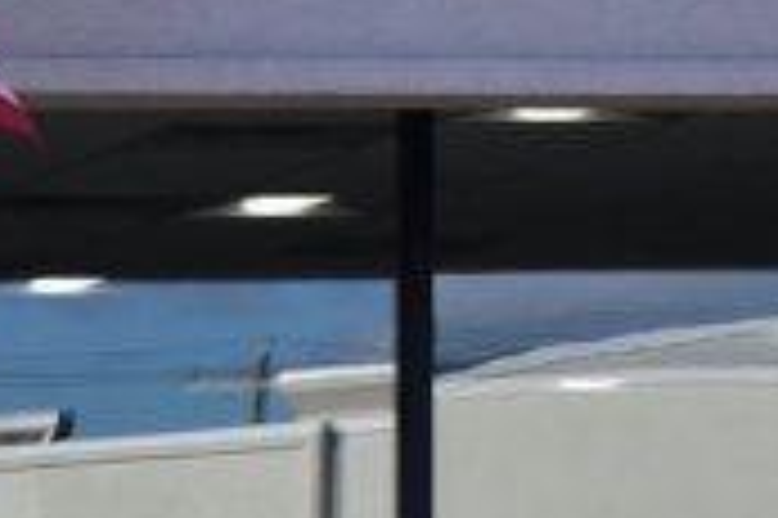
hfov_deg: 6.1
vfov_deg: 4.4
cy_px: 932
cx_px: -1498
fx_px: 6714
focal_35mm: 311
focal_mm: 35
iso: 400
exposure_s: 1/400
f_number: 11
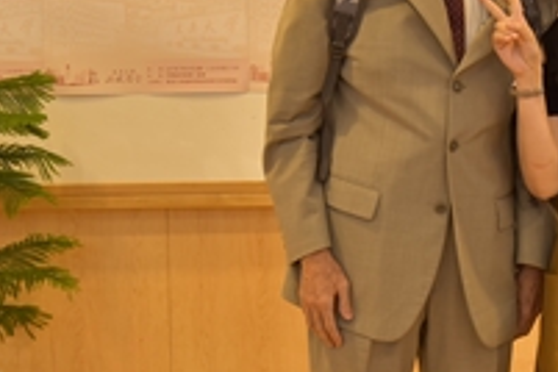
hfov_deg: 22.3
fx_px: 1410
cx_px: 343
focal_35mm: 91
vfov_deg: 15.0
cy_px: 265
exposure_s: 1/30
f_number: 4.5
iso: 500
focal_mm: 31
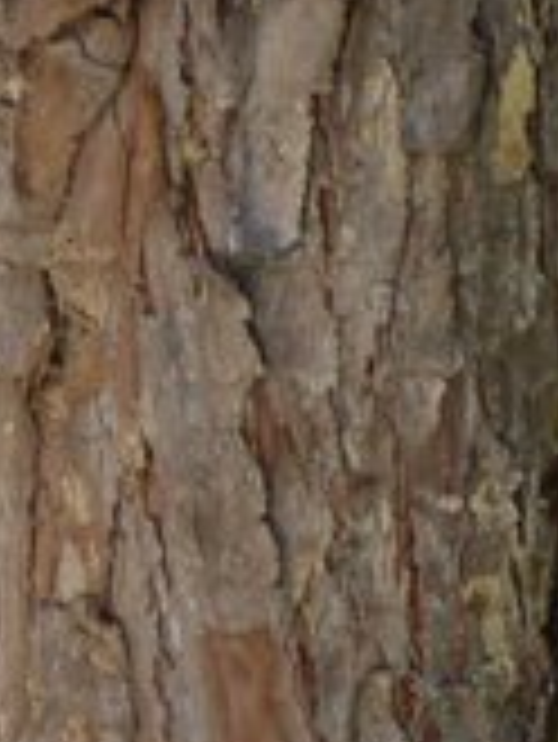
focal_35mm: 484
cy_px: -769
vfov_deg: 4.0
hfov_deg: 3.1
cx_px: -99
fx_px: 10389
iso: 200
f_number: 5.6
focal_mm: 39
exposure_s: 1/60
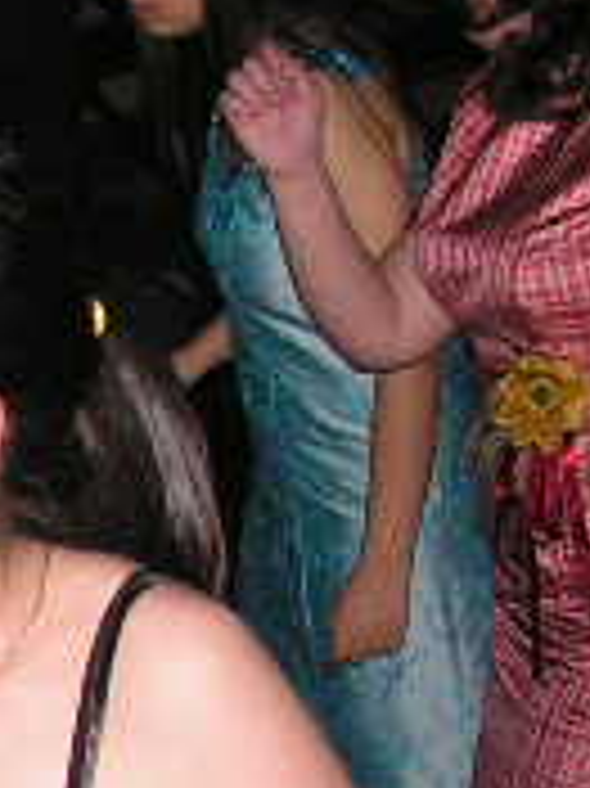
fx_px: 3003
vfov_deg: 14.8
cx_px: -369
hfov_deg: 10.7
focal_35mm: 132
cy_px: 698
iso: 200
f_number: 3.2
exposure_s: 1/40
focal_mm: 6
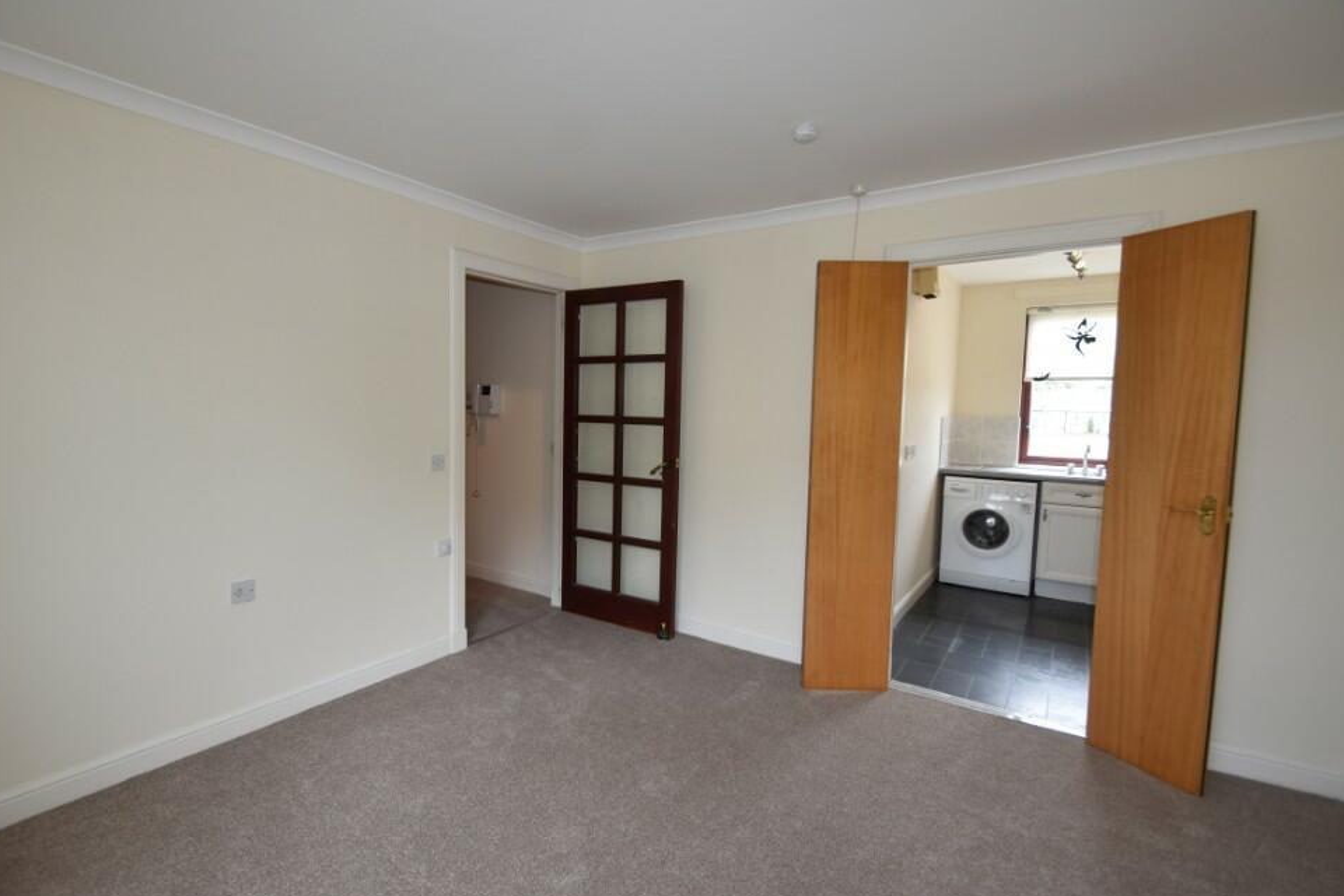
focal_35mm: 16
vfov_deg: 73.7
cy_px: 430
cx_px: 634
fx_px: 597
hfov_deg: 96.6
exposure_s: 1/60
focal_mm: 10
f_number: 5
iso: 400
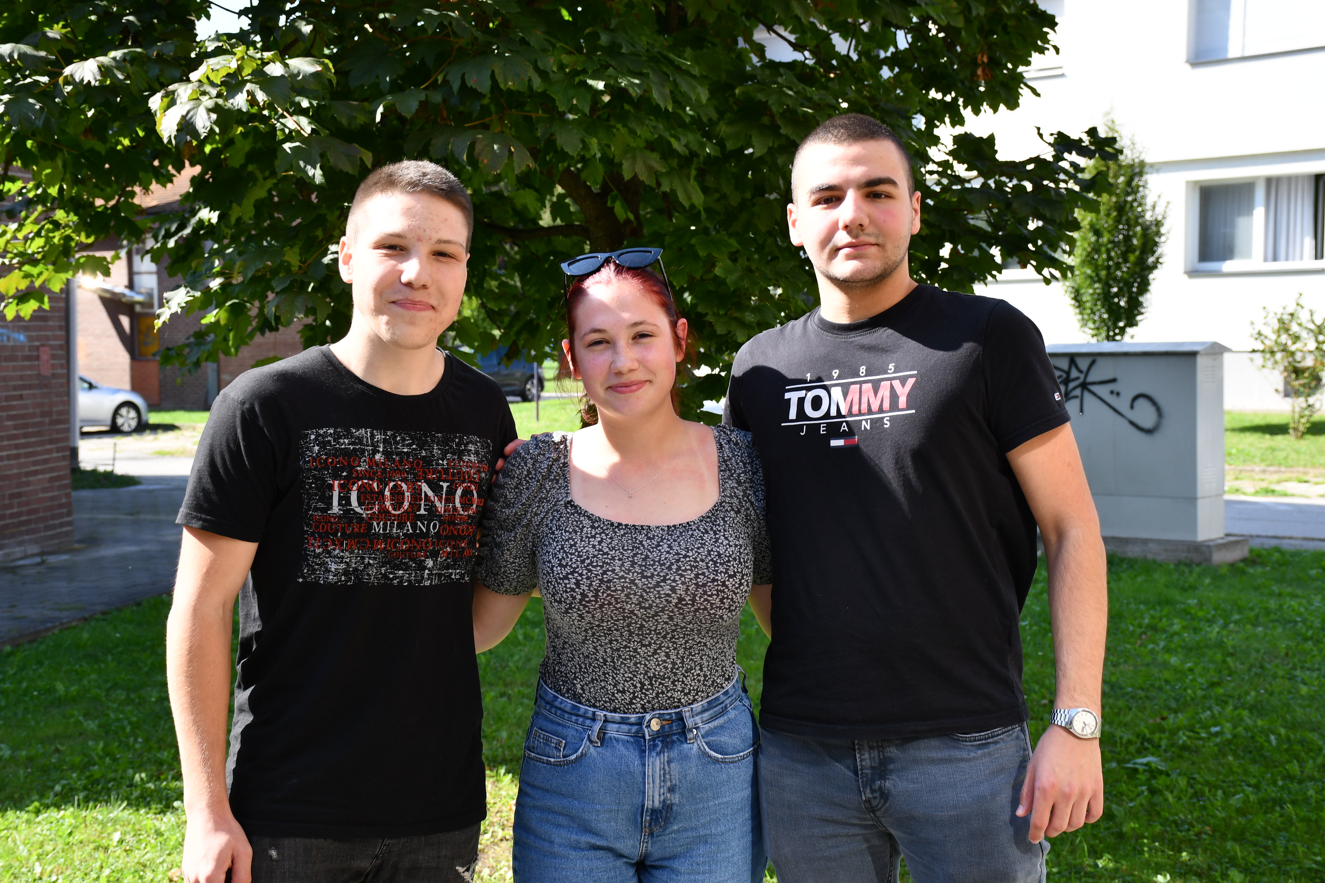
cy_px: 442
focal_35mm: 57
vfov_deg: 23.8
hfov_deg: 35.1
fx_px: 2098
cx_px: 662
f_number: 5.6
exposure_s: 1/250
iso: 200
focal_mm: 38
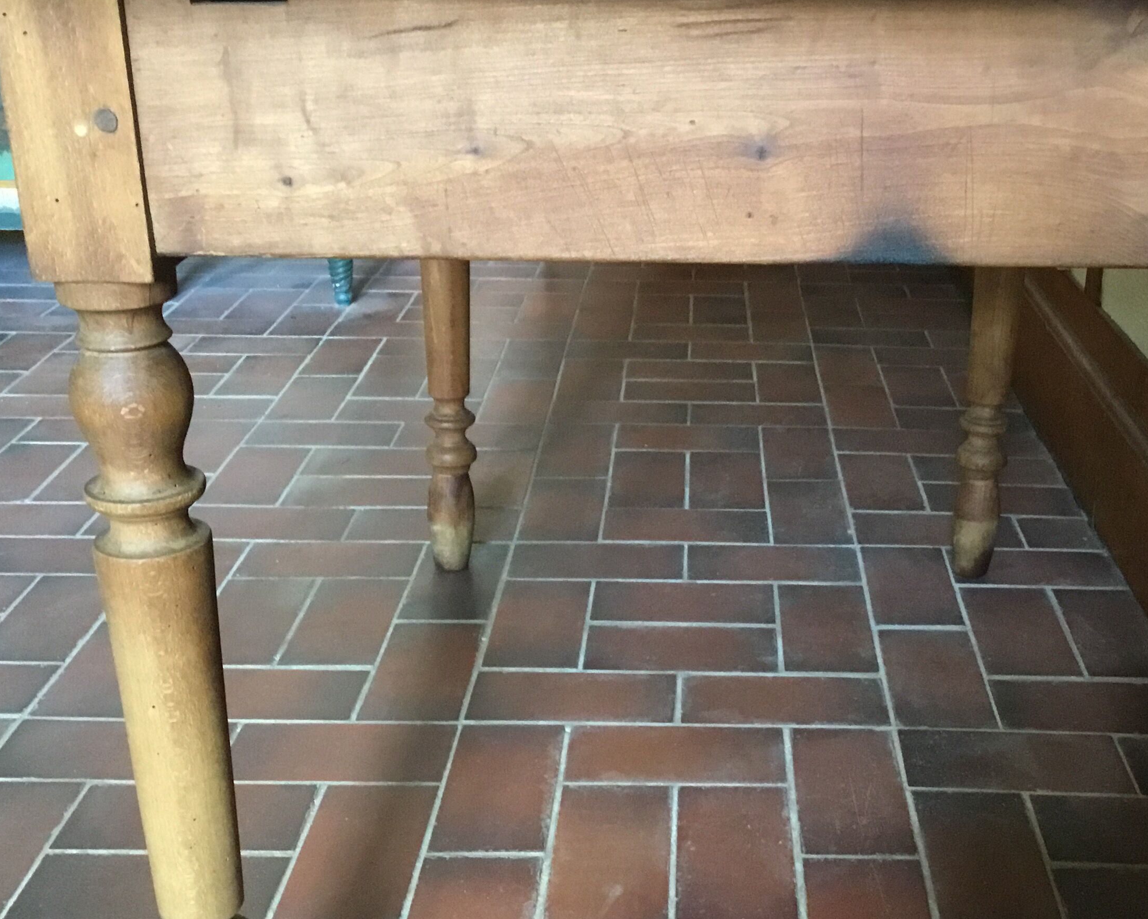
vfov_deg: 33.4
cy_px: 488
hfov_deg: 40.9
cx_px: 709
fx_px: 1529
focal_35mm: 45
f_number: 2.4
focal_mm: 3.3
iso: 250
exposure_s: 1/17
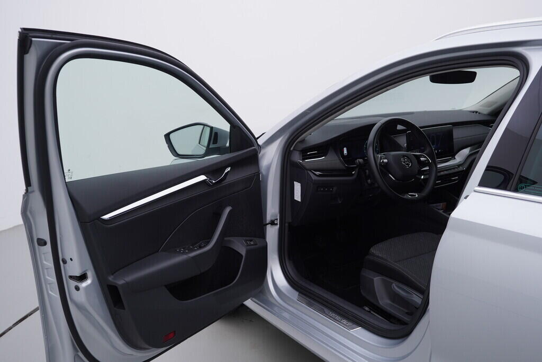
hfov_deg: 53.1
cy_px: 181
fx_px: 542
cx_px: 271
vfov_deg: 36.9
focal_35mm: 36
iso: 125
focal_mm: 24
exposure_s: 1/80
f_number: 4
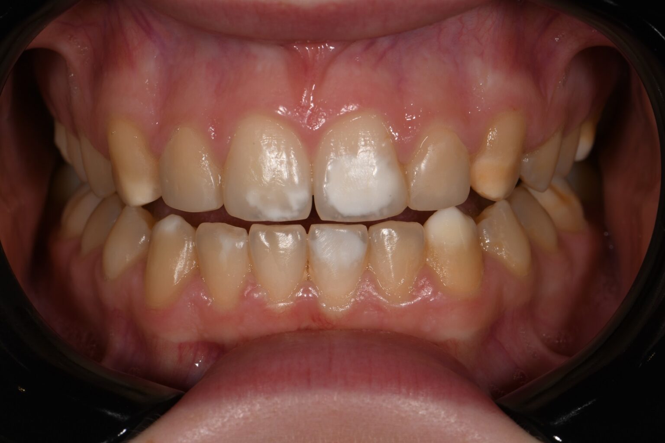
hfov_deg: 16.3
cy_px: 222
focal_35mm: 126
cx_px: 332
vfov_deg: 10.9
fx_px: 2327
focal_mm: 105
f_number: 32
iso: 200
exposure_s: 1/160
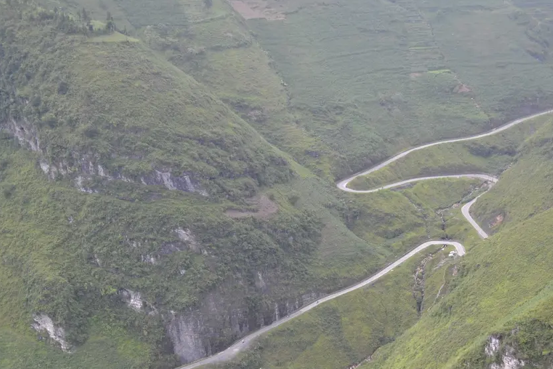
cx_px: 289
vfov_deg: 21.6
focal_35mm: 63
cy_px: 259
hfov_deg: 32.0
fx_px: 964
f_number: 4.5
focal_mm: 29
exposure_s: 1/500
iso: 400
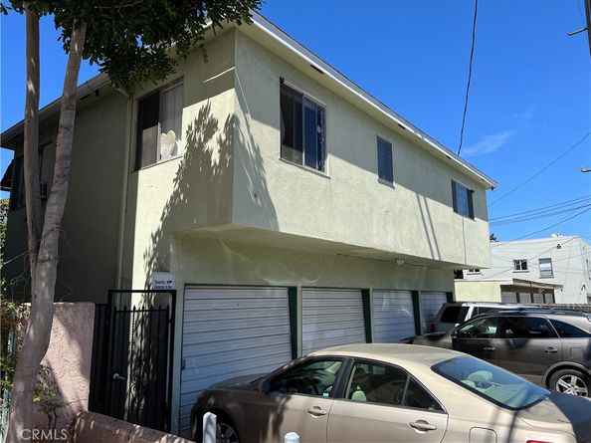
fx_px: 444
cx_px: 296
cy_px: 222
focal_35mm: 26
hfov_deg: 67.3
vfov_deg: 53.0
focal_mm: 5.7
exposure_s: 1/3704
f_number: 1.5
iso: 50
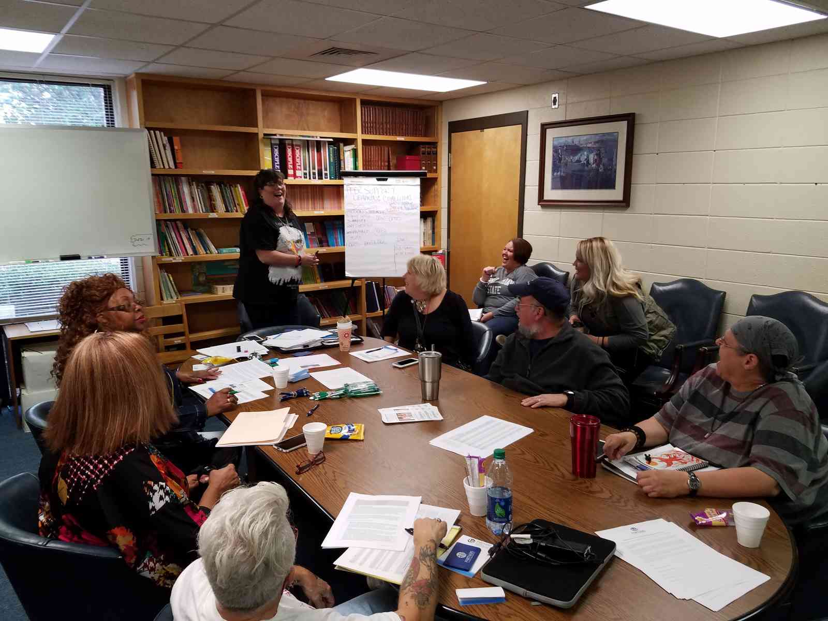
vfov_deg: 53.1
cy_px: 310
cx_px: 414
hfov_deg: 67.3
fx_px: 622
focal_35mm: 26
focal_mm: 4.2
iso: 100
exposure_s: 1/60
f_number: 1.7
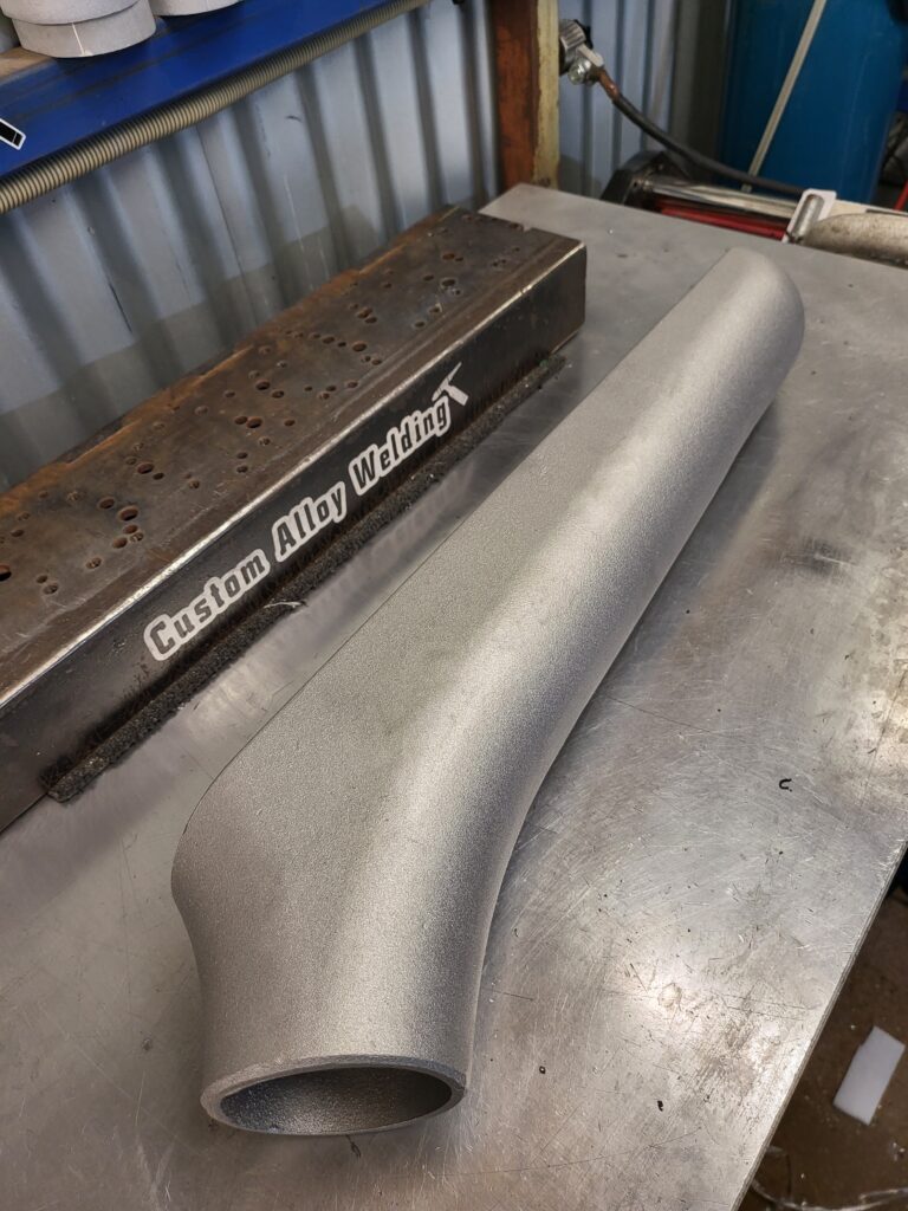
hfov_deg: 56.8
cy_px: 606
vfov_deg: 71.6
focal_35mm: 24
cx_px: 454
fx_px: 839
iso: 200
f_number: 1.8
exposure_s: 1/100
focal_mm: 5
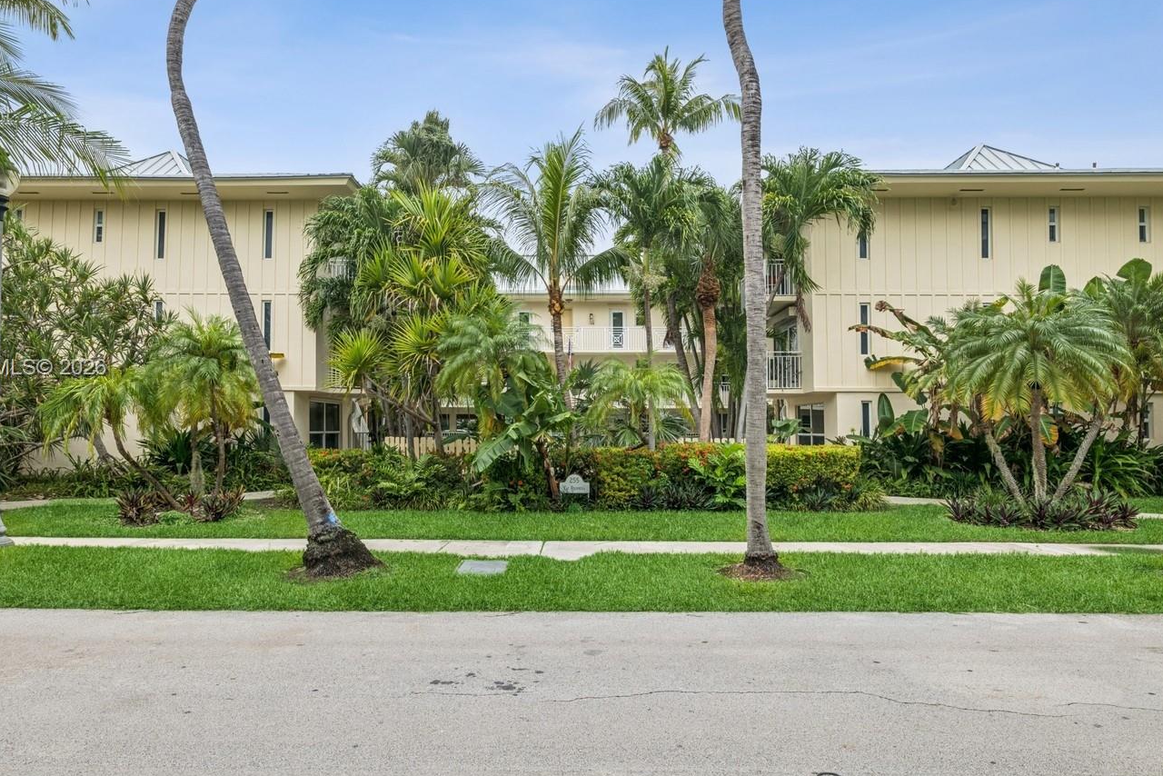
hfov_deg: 83.9
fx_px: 646
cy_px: 369
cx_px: 551
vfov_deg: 61.9
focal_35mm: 20
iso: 200
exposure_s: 1/60
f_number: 10
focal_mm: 16
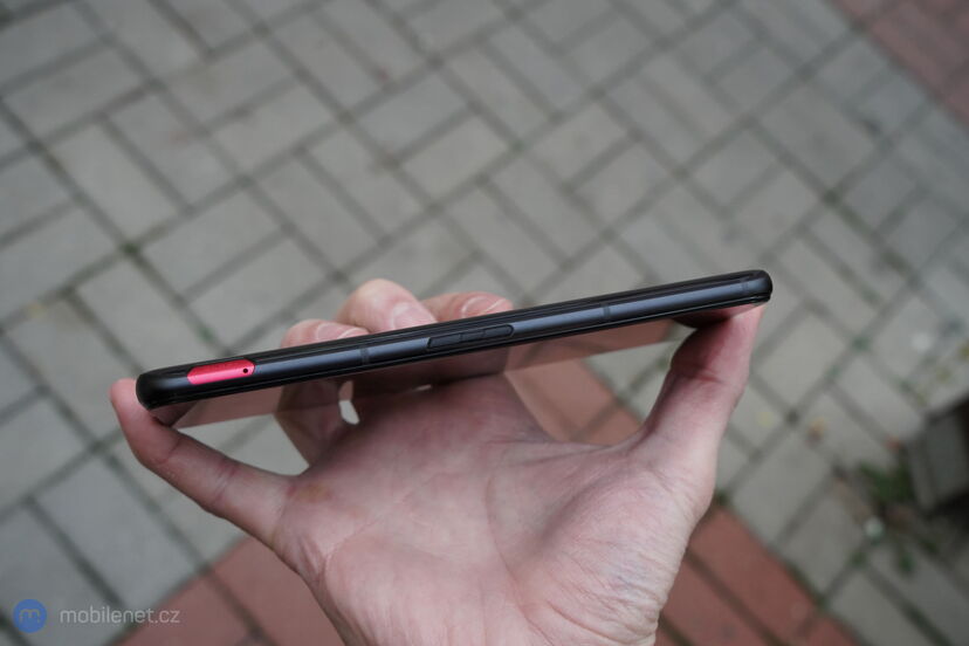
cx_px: 484
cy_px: 323
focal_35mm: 39
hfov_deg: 49.6
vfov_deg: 34.2
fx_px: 1050
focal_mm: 39
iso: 1250
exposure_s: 1/160
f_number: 7.1
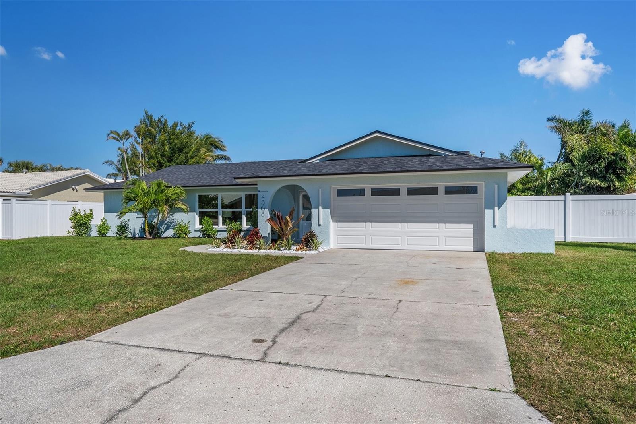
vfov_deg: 53.1
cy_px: 212
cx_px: 318
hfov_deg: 73.7
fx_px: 424
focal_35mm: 24
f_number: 10
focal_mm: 24
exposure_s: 1/200
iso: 250
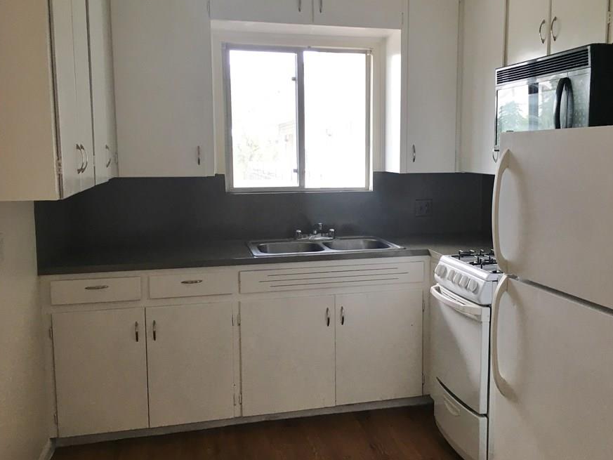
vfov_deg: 41.8
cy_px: 225
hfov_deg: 53.7
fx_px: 602
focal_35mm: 34
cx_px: 354
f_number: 2.2
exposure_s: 1/30
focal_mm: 4.15
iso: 32
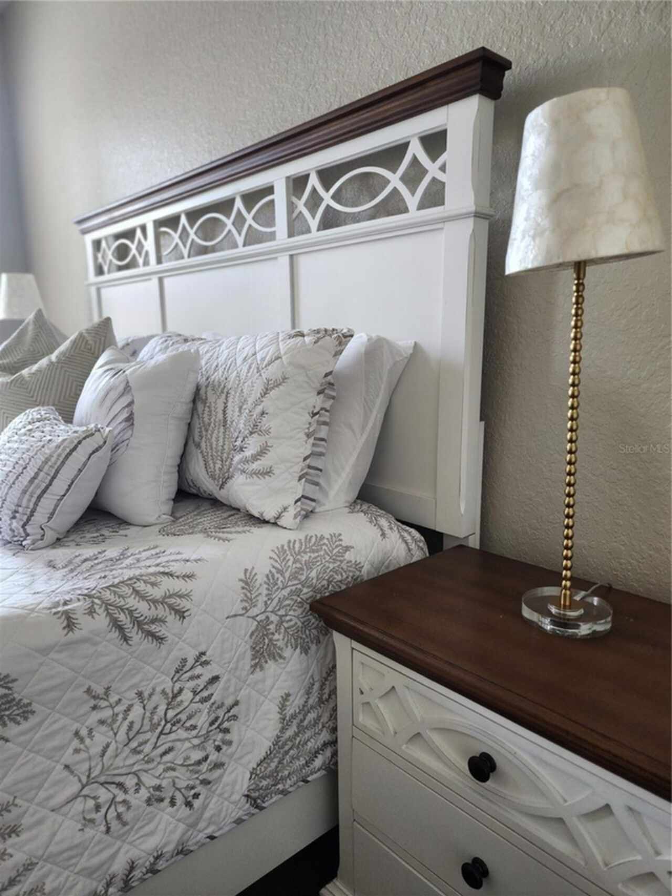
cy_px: 448
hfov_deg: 58.9
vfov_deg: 73.9
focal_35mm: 23
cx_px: 336
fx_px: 595
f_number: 1.8
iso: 320
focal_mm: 6.4
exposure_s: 1/60
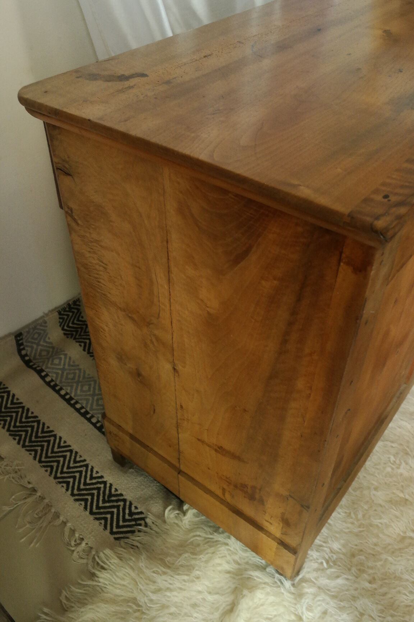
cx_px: 207
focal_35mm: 30
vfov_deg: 61.9
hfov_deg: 43.6
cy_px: 311
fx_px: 517
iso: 1600
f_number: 5.6
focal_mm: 20
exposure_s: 1/30
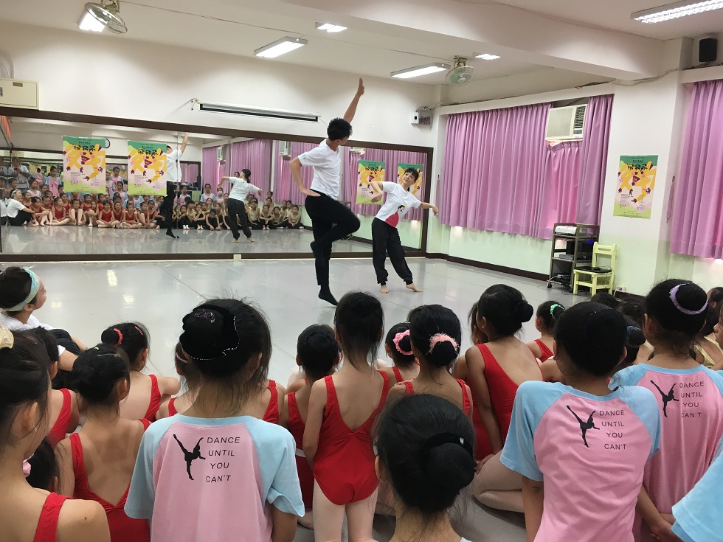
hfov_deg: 61.7
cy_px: 271
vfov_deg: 48.2
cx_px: 362
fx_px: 606
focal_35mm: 29
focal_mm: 4.15
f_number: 2.2
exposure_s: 1/30
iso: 64
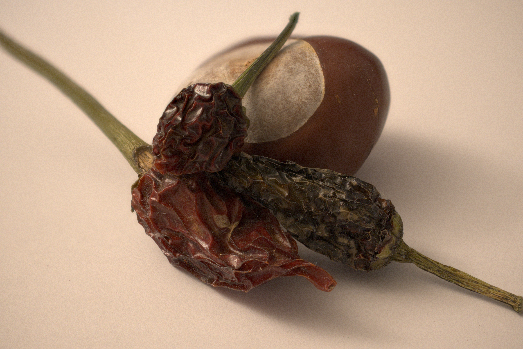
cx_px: 262
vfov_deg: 22.7
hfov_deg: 33.4
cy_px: 174
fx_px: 872
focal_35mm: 60
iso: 3600
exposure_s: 1/60
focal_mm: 40
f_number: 3.2
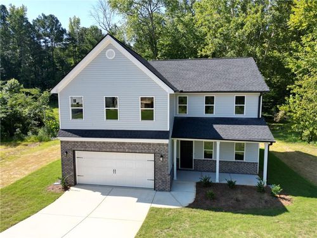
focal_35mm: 24
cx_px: 158
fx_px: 220
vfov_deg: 56.8
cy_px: 119
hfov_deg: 71.6
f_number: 1.7
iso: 100
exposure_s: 1/1600
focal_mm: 6.72
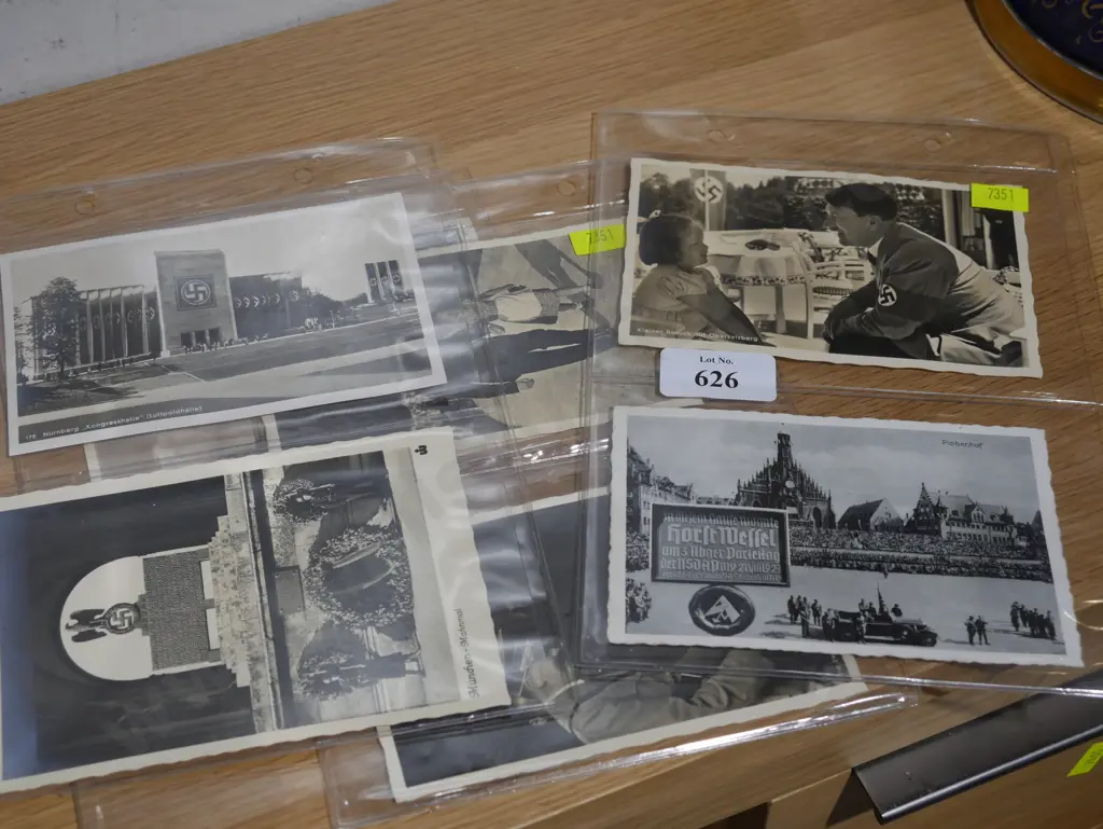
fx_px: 1976
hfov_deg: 31.2
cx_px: 552
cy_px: 414
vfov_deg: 23.7
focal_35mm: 62
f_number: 5.4
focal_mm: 31
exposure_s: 1/80
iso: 400
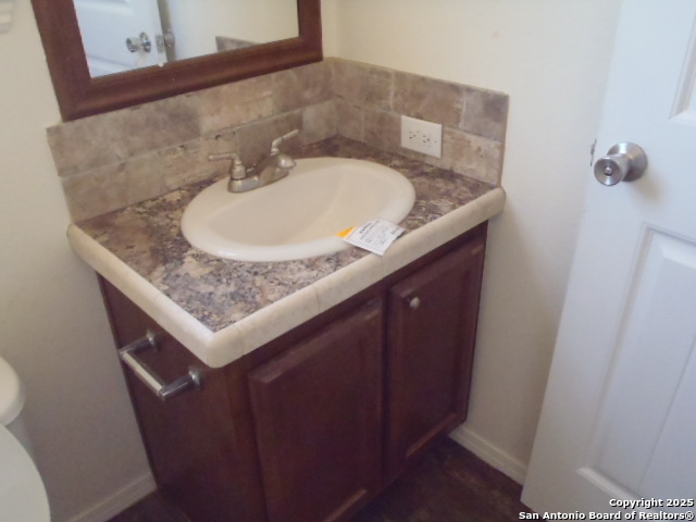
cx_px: 348
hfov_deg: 63.4
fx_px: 563
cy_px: 261
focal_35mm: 28
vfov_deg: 49.7
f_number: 3.9
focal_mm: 5
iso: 800
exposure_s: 1/40
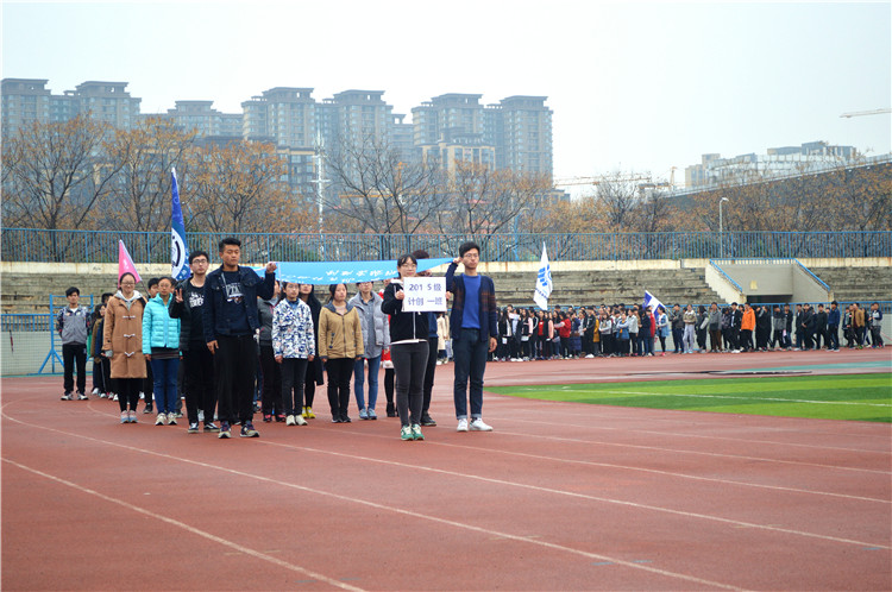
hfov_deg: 24.6
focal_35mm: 82
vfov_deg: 16.5
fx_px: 2041
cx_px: 446
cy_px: 296
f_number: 5.6
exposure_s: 1/125
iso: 250
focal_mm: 55
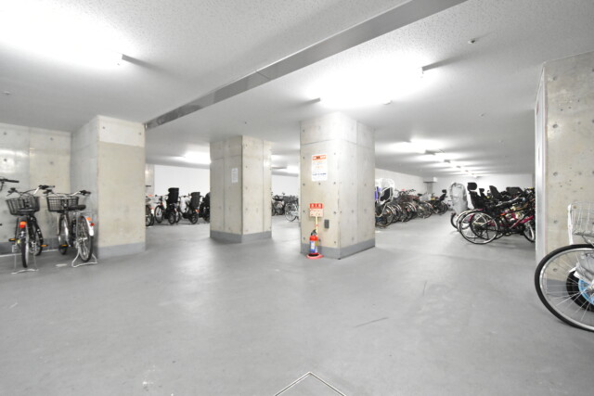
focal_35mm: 15
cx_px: 297
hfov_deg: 100.4
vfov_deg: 77.4
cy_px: 198
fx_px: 248
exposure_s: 1/80
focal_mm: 10
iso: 6400
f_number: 4.5
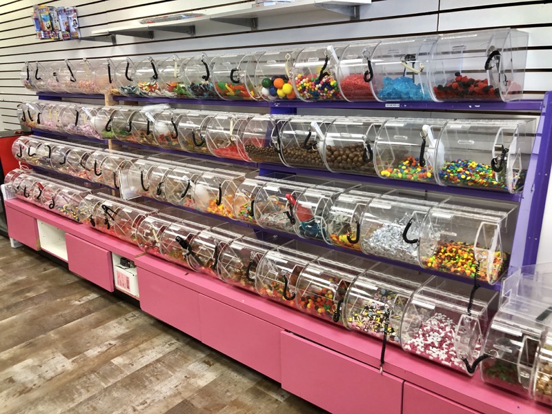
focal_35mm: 28
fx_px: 446
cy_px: 207
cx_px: 276
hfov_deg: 63.4
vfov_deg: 49.7
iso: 125
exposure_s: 1/120
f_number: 1.8
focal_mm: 3.99
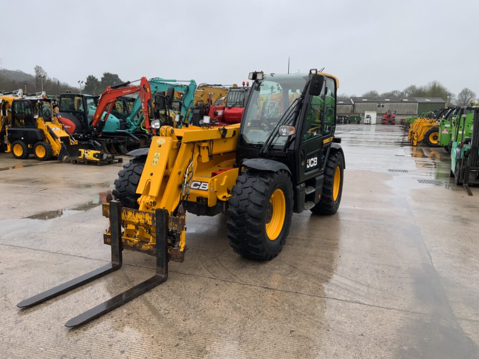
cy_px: 180
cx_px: 240
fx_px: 401
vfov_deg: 48.2
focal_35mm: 29
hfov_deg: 61.7
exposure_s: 1/122
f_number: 1.8
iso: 20
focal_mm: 3
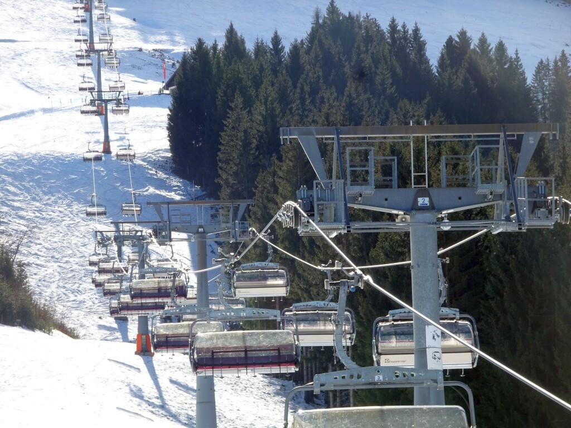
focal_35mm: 194
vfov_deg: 7.7
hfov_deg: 10.2
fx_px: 3200
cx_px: 286
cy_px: 214
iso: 80
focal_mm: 33.17
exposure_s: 1/250
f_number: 6.3
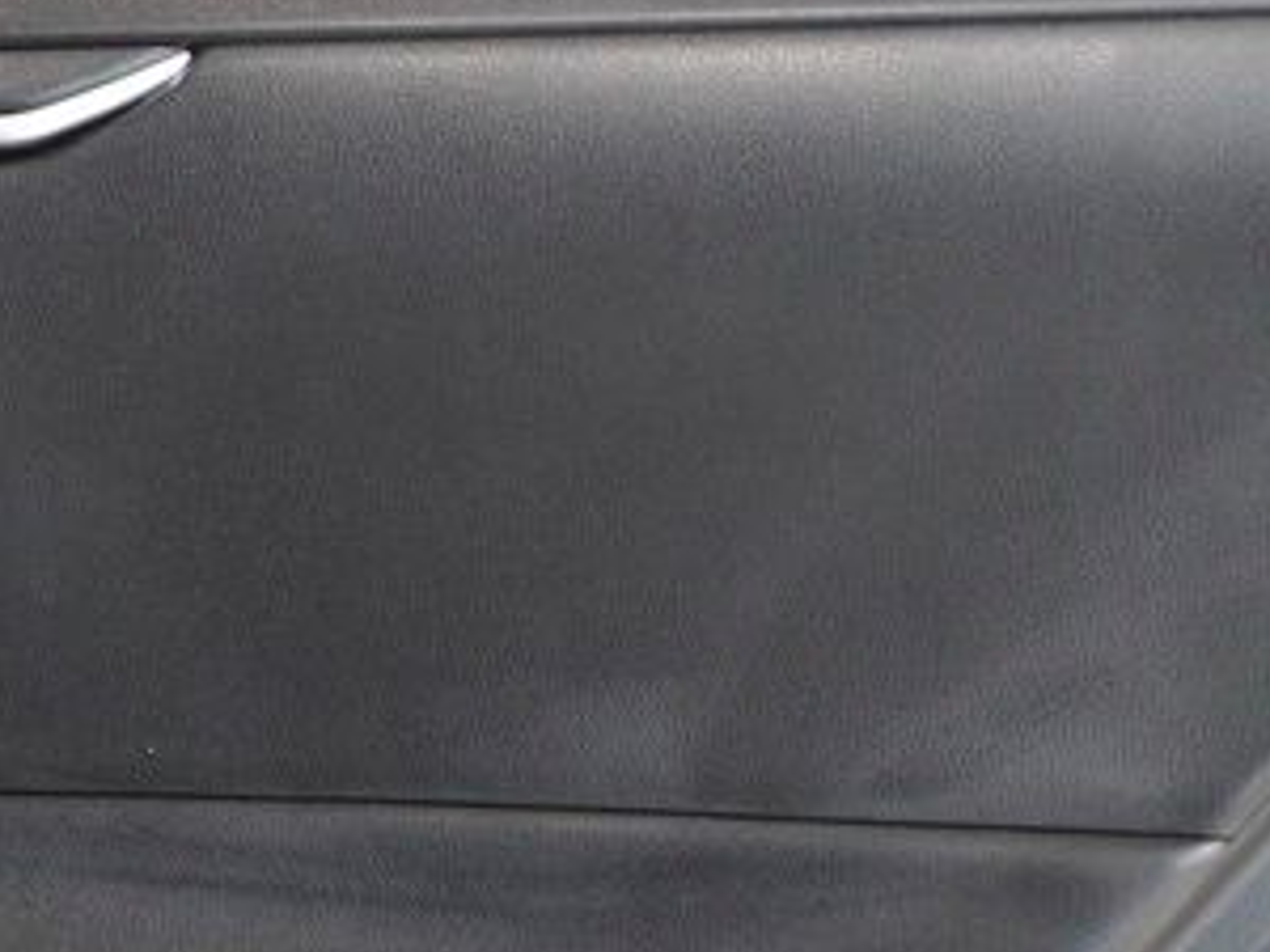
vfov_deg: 9.2
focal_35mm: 160
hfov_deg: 12.2
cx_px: -76
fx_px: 5870
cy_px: 806
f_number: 3.5
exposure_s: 1/320
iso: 2500
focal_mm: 52
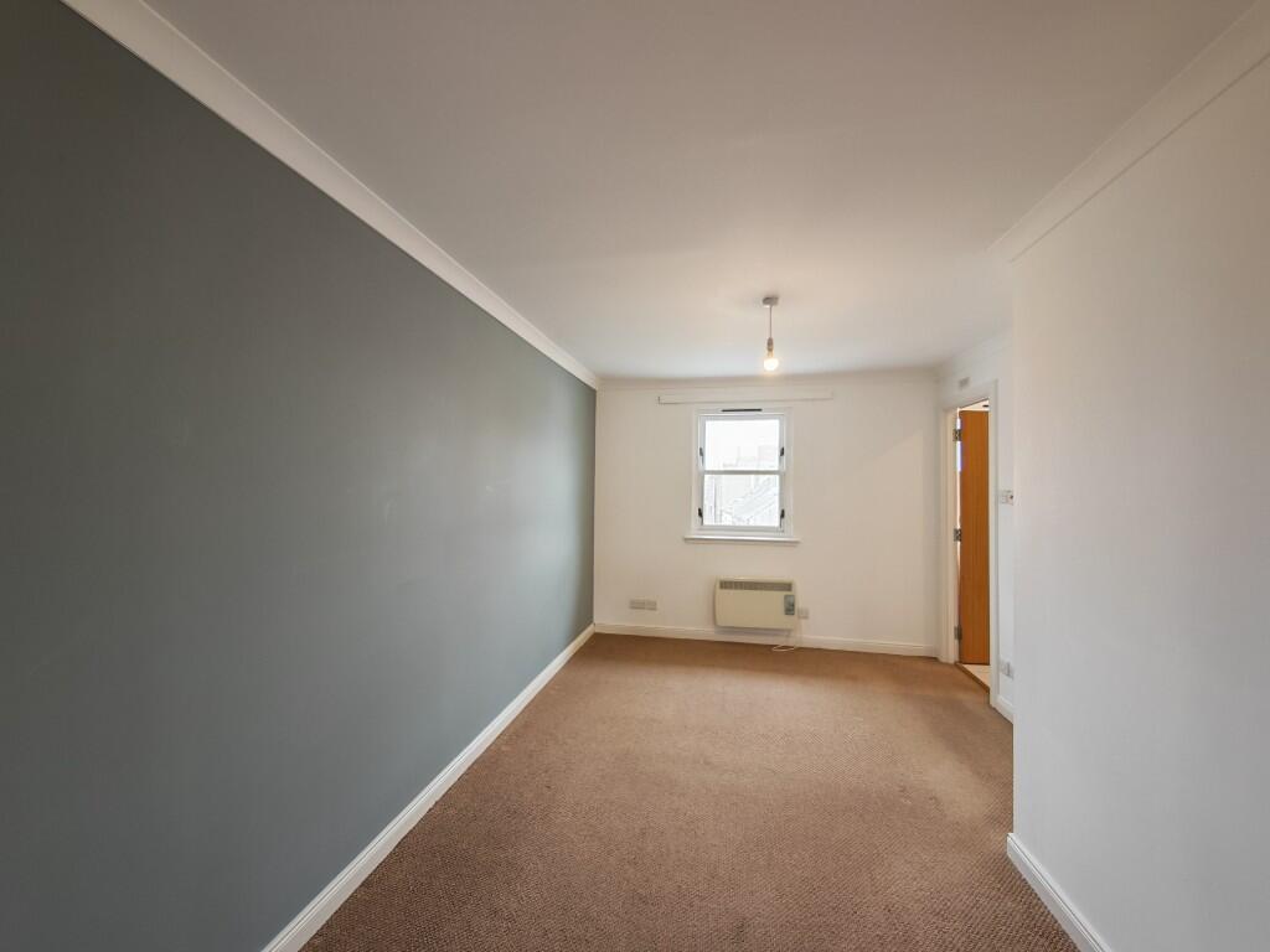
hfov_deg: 110.5
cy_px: 476
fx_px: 440
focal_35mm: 12
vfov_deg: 94.5
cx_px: 635
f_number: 2
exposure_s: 1/33
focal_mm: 1.82
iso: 250
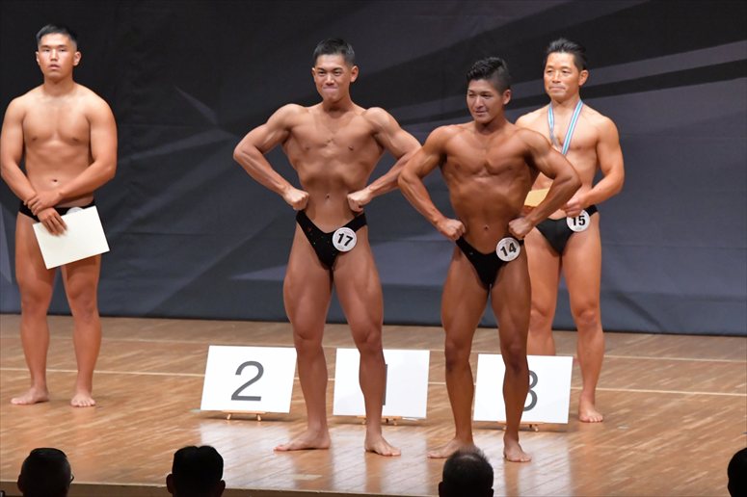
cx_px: 374
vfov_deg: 5.4
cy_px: 248
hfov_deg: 8.1
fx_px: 5289
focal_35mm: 255
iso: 8000
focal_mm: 170
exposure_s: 1/400
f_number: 5.6
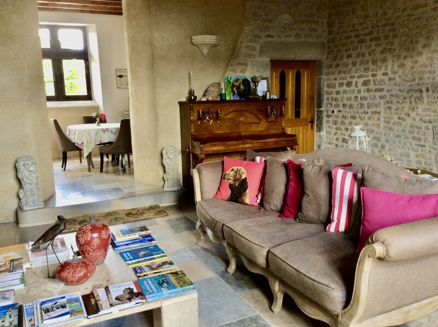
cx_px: 219
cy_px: 164
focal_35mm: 32
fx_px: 404
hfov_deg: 56.9
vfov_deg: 44.1
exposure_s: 1/24
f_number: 2.4
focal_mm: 3.3
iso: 80
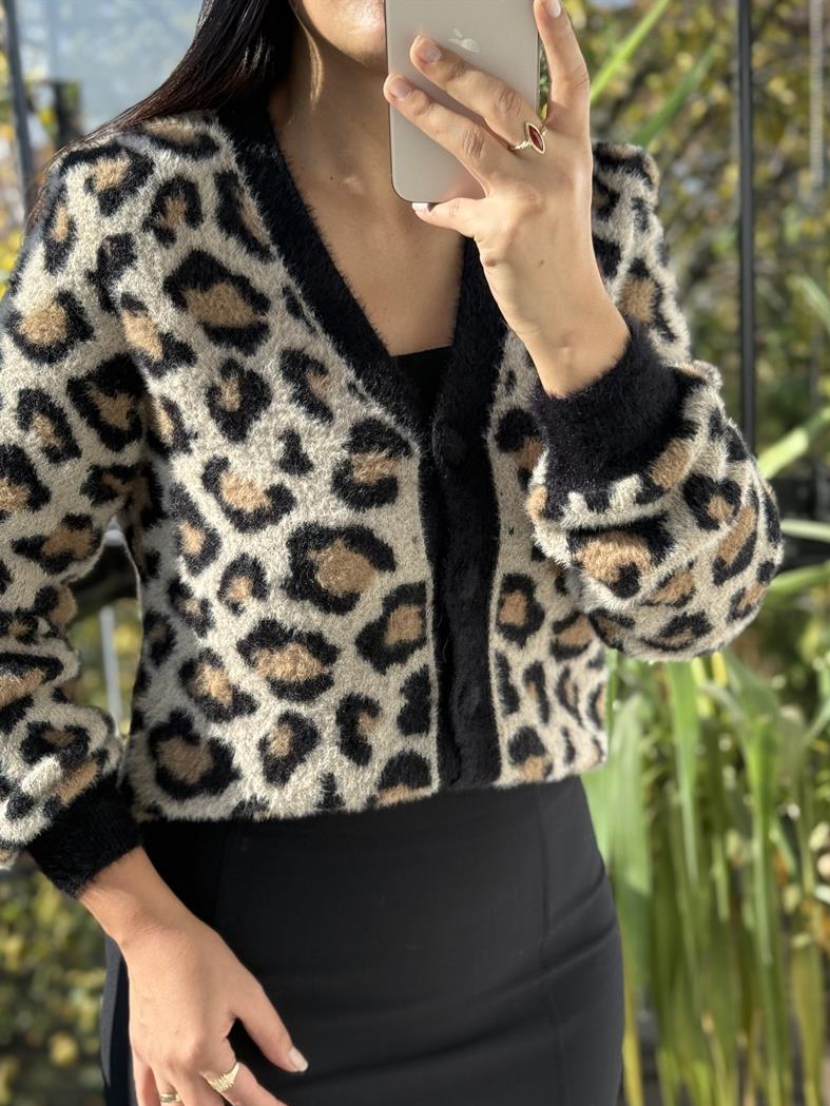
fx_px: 1950
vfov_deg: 31.5
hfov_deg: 24.0
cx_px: 375
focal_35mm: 61
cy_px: 700
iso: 100
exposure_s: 1/855
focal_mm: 6.76
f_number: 1.78
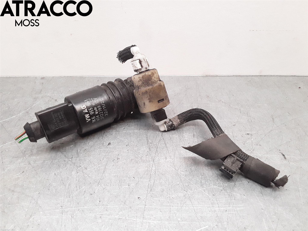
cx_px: 154
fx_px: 249
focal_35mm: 28
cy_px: 116
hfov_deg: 63.4
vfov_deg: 49.7
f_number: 1.9
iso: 100
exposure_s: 1/100
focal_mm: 2.91
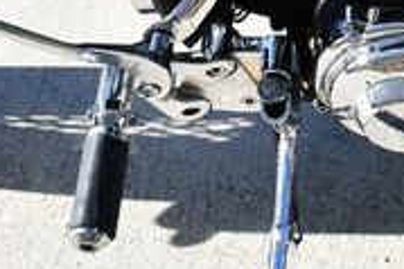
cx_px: 564
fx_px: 1446
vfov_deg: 10.3
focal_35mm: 129
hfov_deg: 15.0
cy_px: -122
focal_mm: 18
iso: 200
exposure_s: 1/250
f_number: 7.1
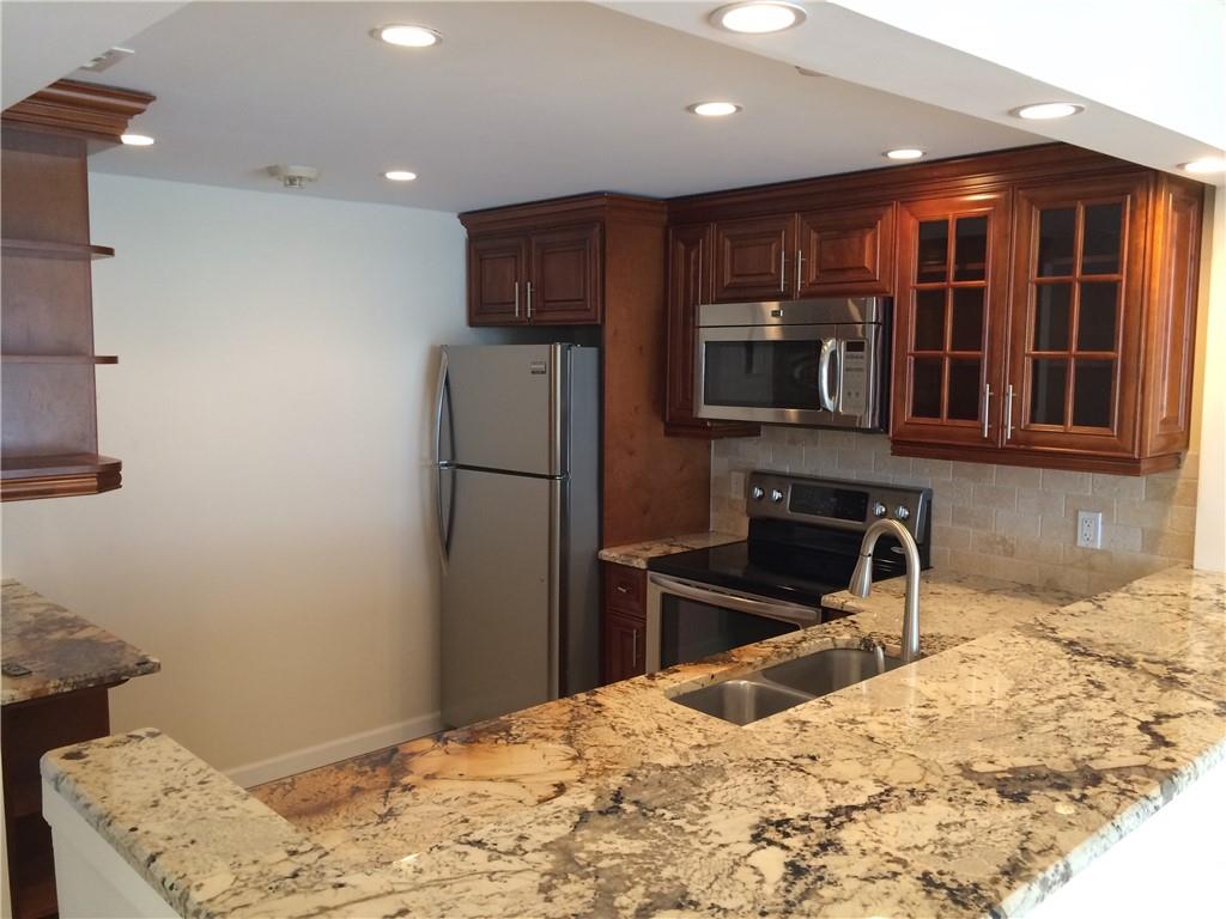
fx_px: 1027
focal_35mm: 29
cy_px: 460
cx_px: 613
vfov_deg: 48.2
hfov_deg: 61.7
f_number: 2.2
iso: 125
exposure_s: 1/30
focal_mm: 4.15
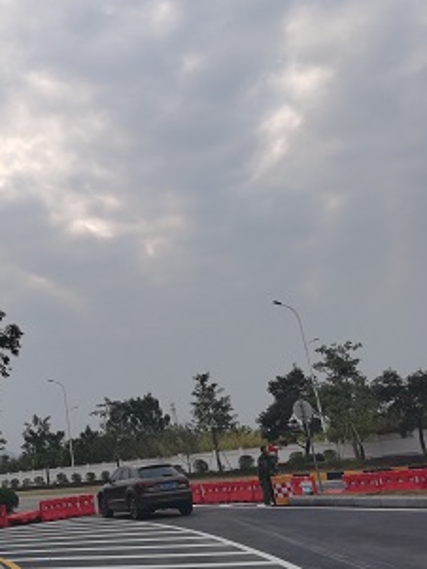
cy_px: 230
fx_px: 789
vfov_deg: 39.5
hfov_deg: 28.2
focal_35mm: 48
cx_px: -16
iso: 50
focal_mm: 5.56
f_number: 1.6
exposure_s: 1/1052
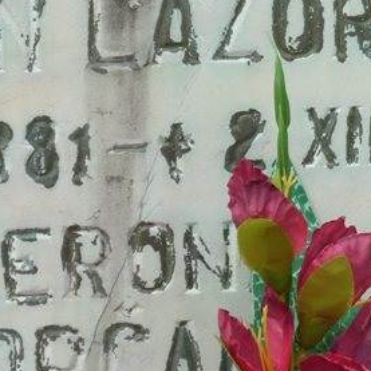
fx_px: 5238
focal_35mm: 432
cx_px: 233
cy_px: 205
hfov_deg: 4.1
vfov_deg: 4.1
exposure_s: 1/400
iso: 80
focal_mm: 27.8
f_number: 4.5
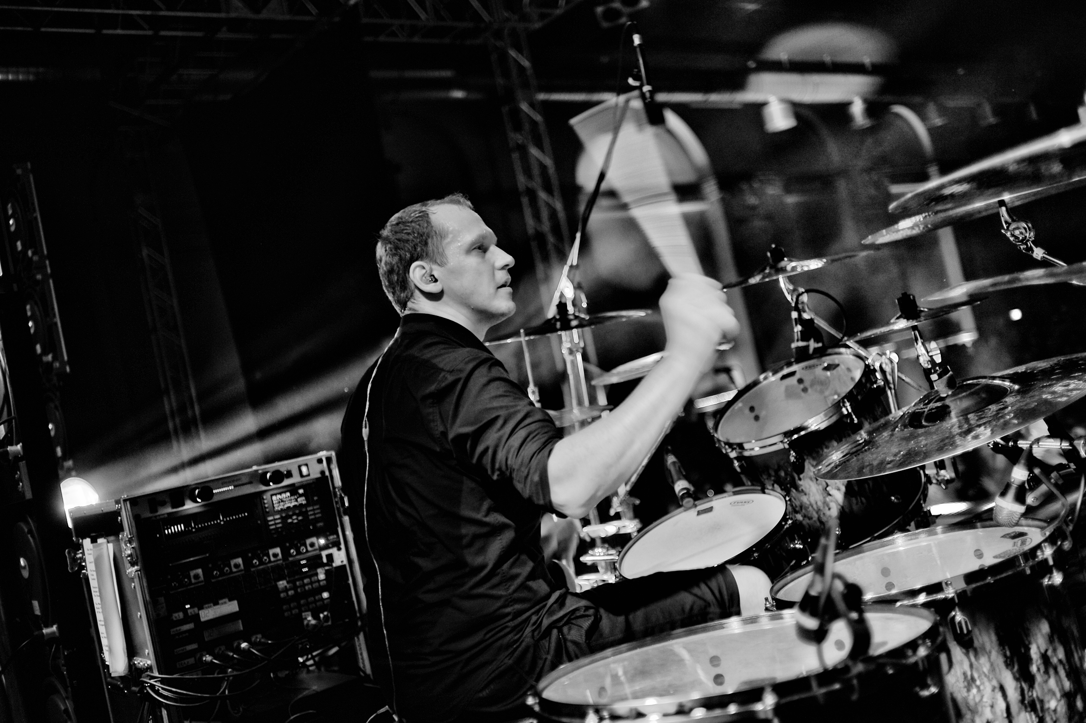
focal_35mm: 35
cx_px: 543
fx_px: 1055
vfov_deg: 37.8
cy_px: 362
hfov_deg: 54.5
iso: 800
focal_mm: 35
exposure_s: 1/125
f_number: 2.2
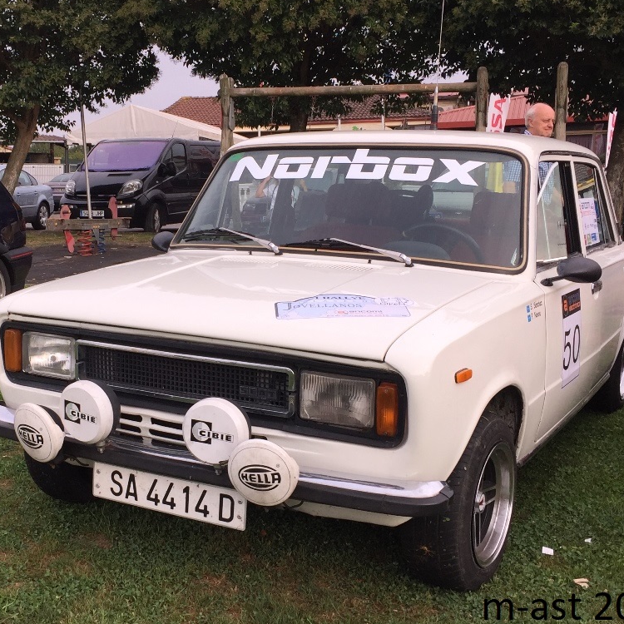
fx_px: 714
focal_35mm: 35
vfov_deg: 47.2
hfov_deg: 47.0
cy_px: 310
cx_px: 259
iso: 32
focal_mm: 4.15
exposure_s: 1/706
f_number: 2.2
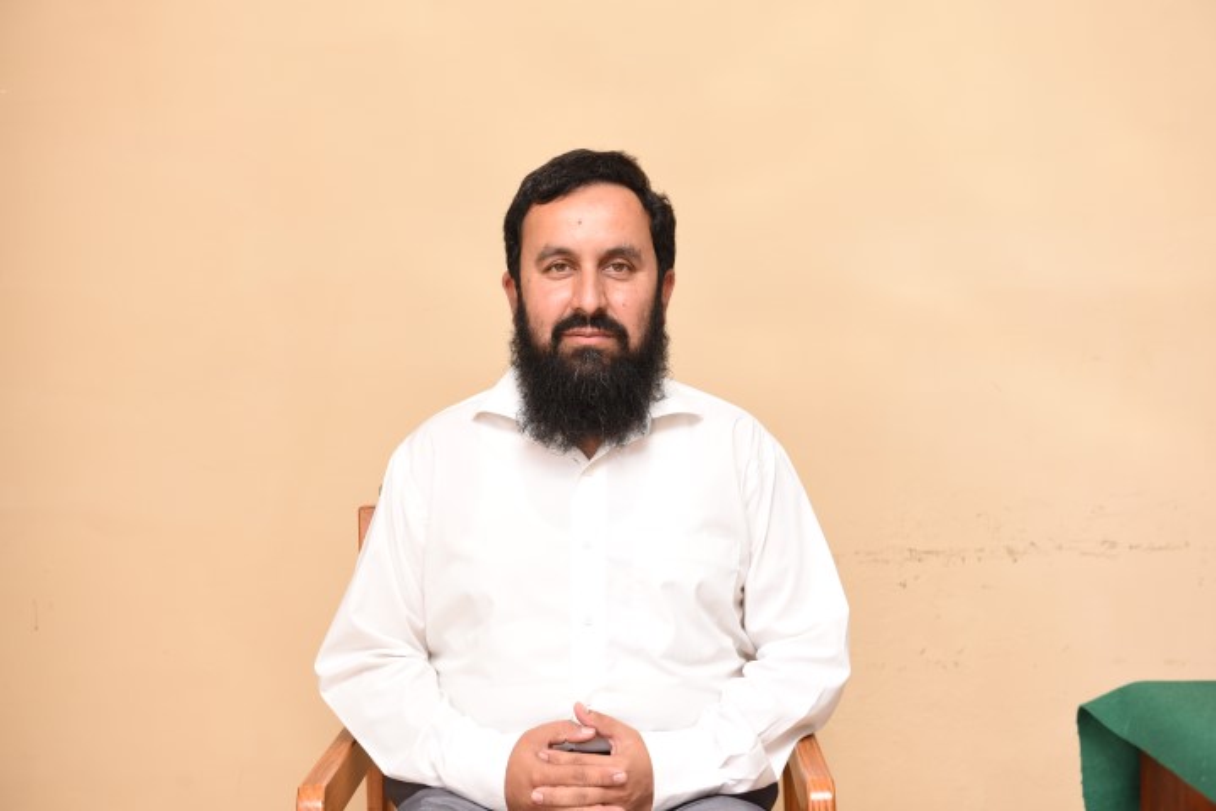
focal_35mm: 58
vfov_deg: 23.4
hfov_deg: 34.5
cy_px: 406
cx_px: 608
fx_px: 1960
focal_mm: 58
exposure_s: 1/100
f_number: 4.5
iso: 800
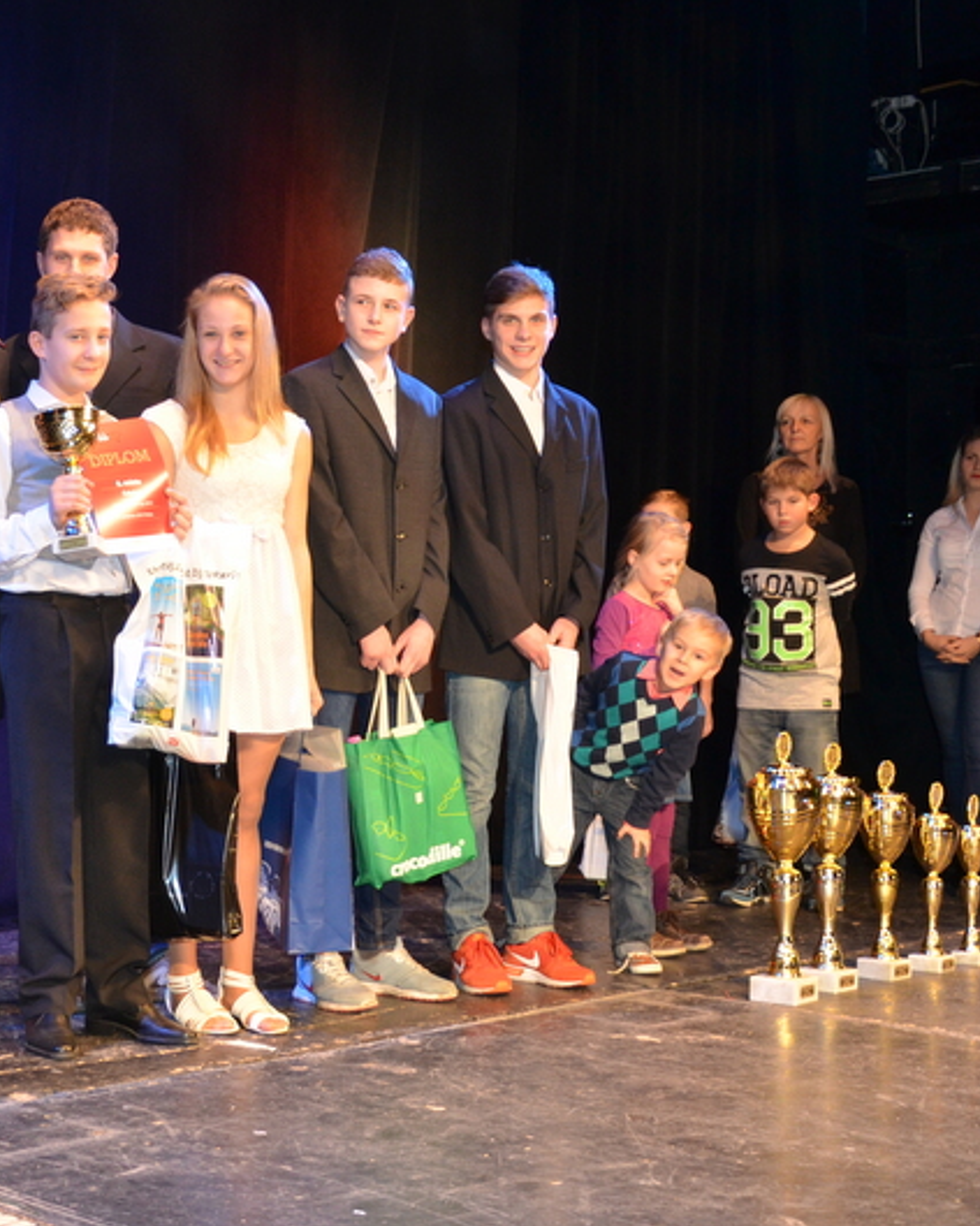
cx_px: 127
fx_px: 1621
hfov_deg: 32.2
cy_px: 616
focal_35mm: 45
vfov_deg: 41.4
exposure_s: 1/60
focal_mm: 21
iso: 720
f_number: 3.8
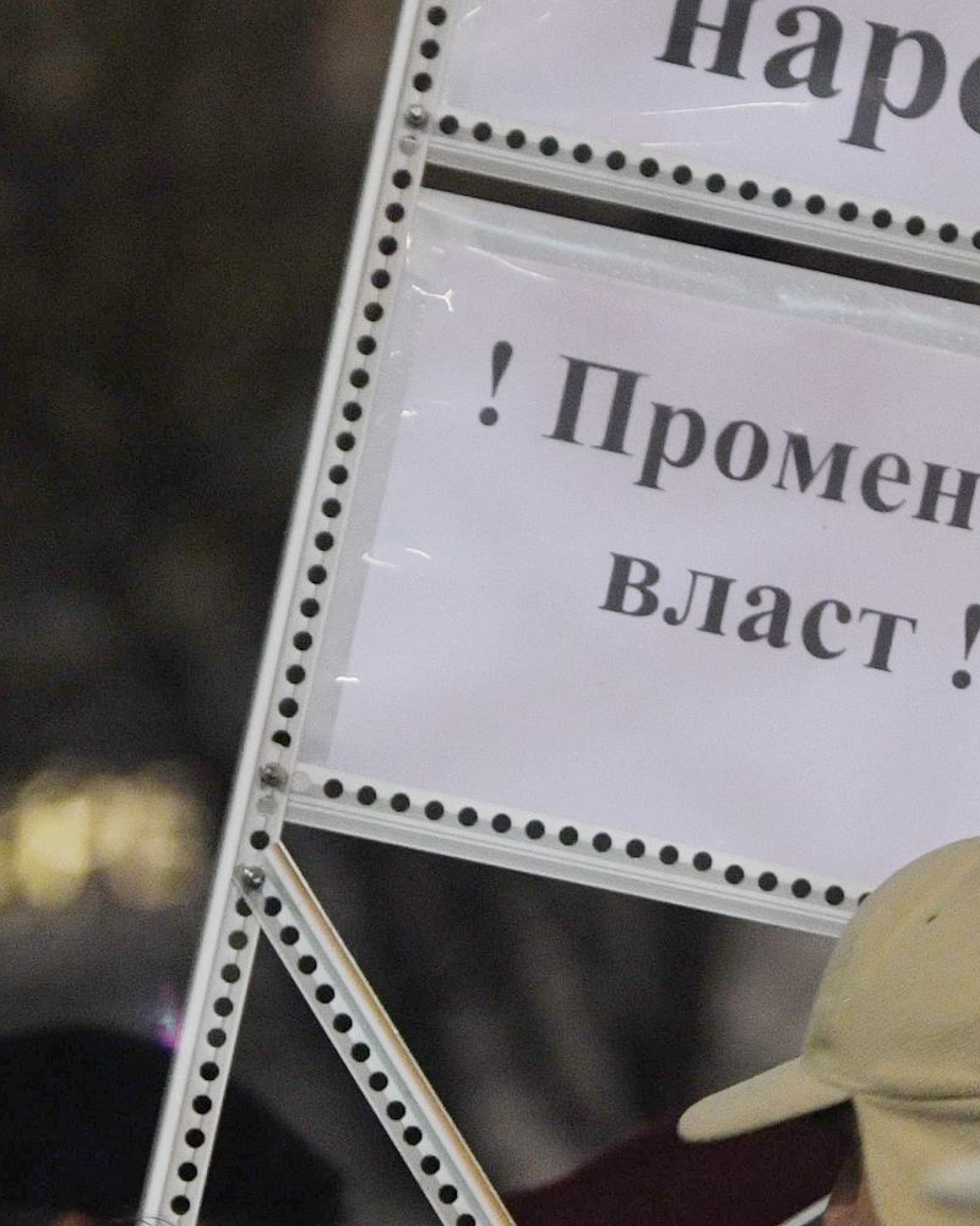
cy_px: 748
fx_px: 17014
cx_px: 969
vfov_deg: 4.1
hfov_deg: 3.3
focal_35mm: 469
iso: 1000
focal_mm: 125
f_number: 2.8
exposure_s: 1/30
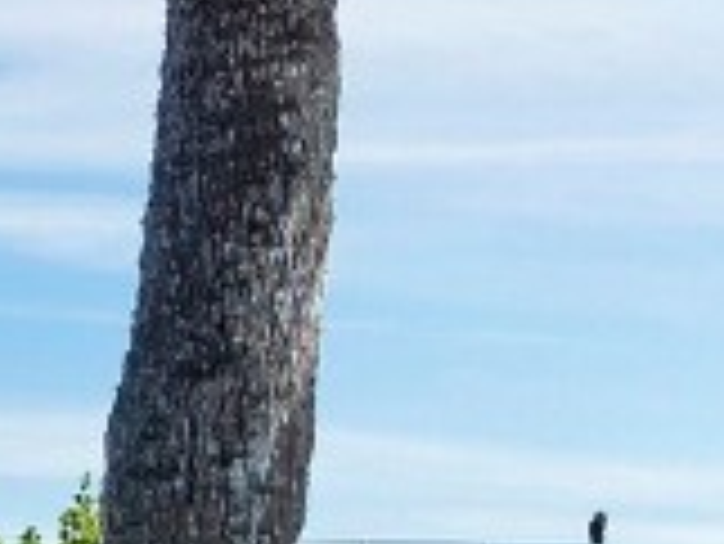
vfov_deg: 15.5
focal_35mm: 89
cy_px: 769
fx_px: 1863
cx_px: -526
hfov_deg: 18.1
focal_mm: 7
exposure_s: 1/160
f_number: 10
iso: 400
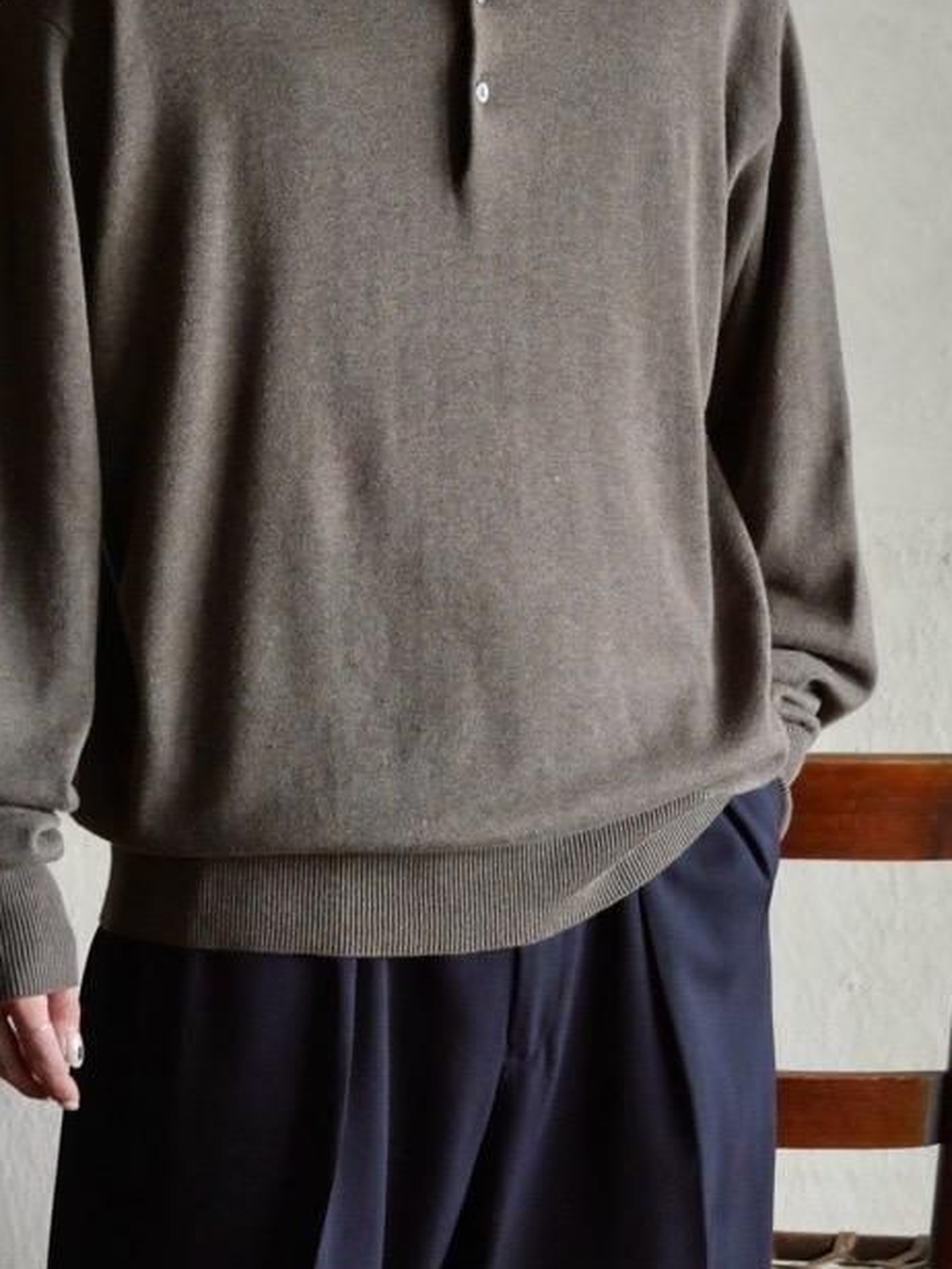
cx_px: 361
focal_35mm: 144
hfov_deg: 10.3
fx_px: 5280
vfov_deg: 13.7
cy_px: 440
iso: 3200
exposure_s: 1/100
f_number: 4
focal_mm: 52
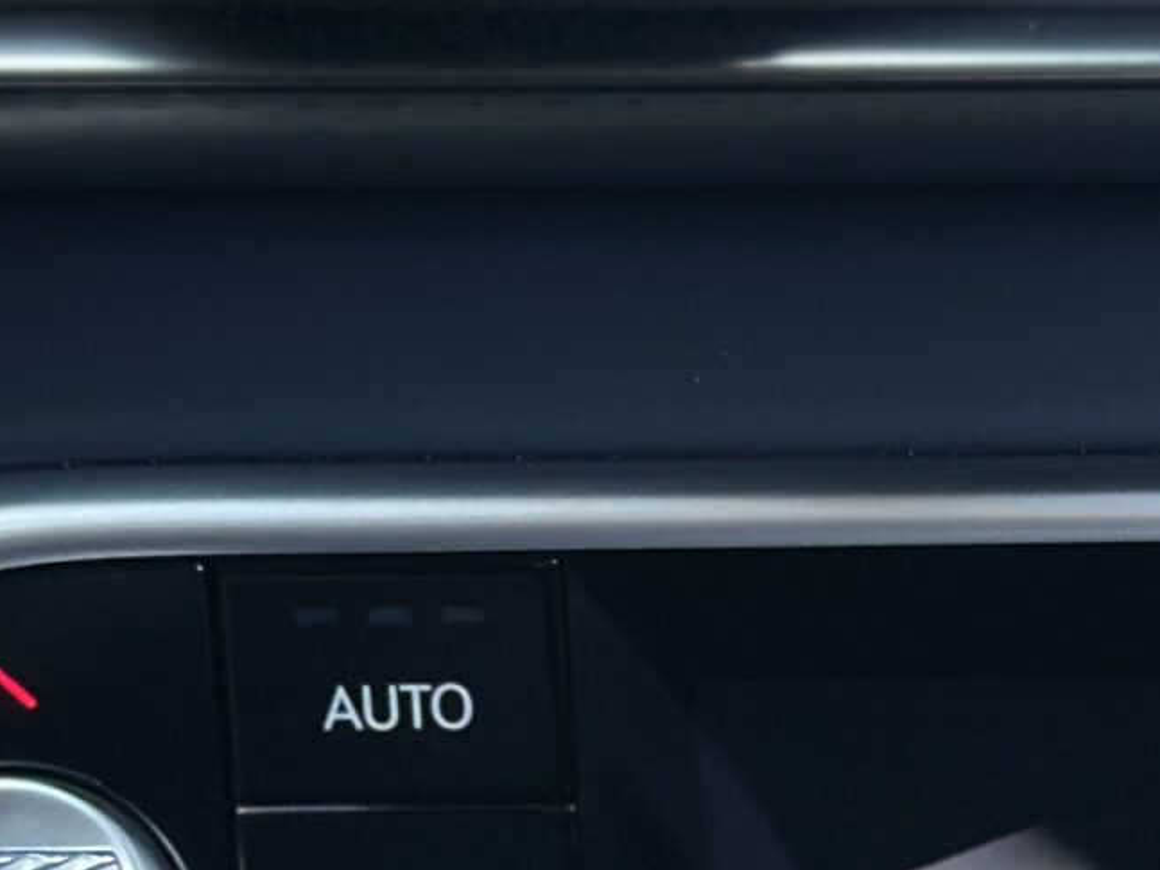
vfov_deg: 7.7
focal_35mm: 190
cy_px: 1202
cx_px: 1589
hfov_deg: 10.2
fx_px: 6366
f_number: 1.78
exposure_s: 1/118
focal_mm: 6.86
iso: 125
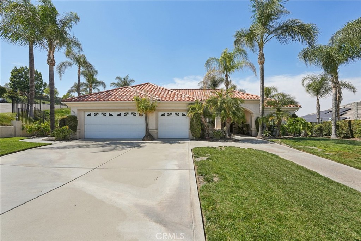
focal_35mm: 16
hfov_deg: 96.8
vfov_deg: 73.7
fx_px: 160
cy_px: 120
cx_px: 180
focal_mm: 16
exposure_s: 1/1000
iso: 400
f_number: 8
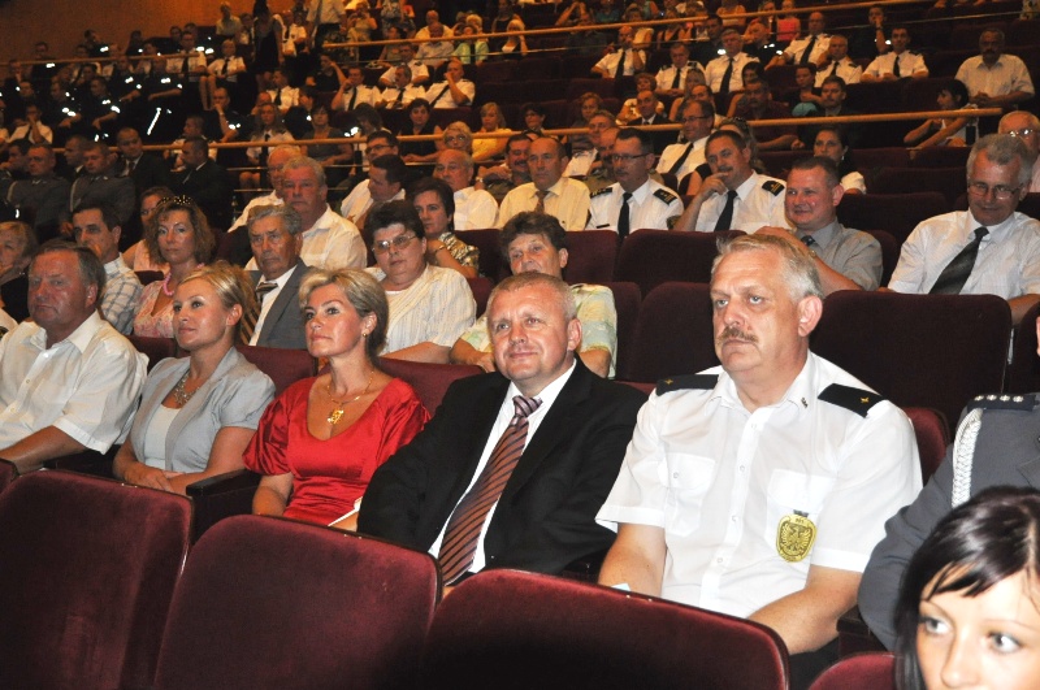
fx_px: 1298
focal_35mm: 45
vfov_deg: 29.8
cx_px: 520
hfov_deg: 43.7
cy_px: 345
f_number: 4.5
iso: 1600
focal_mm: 30
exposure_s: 1/200
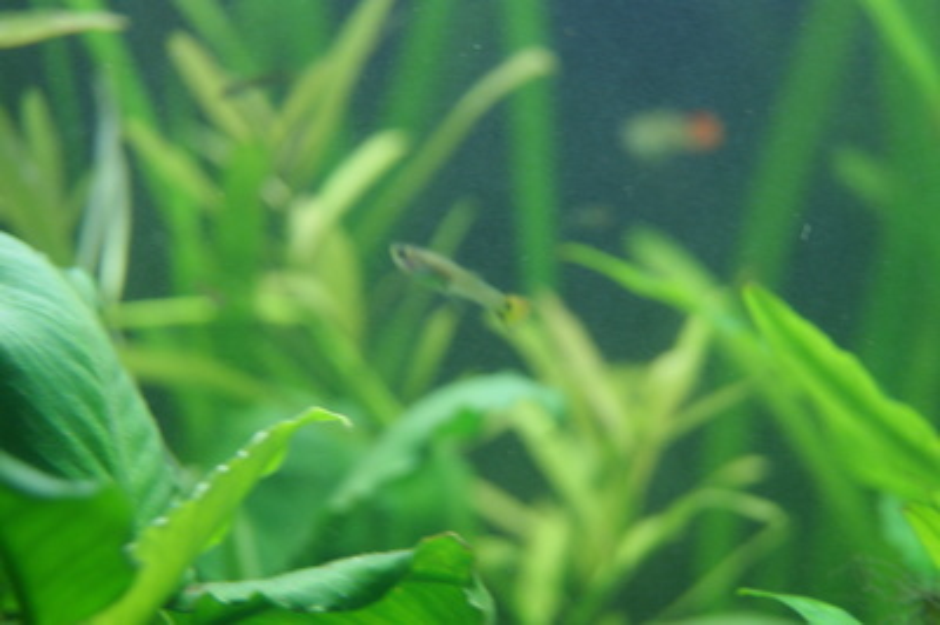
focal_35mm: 82
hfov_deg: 24.6
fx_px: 2152
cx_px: 470
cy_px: 312
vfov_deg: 16.5
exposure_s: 1/30
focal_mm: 55
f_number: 5.6
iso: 400
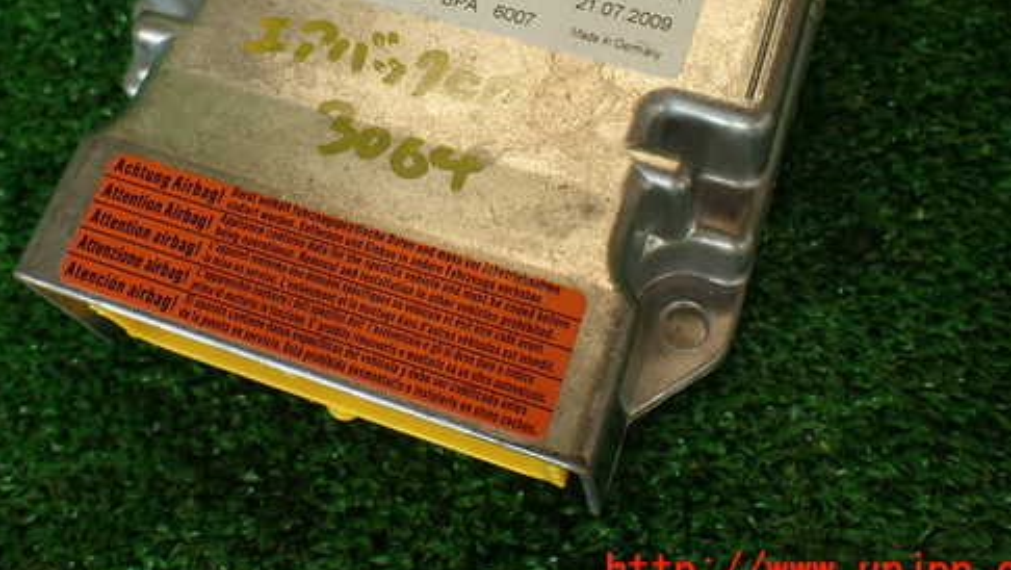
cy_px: 131
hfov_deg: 47.3
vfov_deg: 27.3
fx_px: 1153
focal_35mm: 43
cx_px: 451
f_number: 2.4
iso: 100
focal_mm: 5.79
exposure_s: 1/80
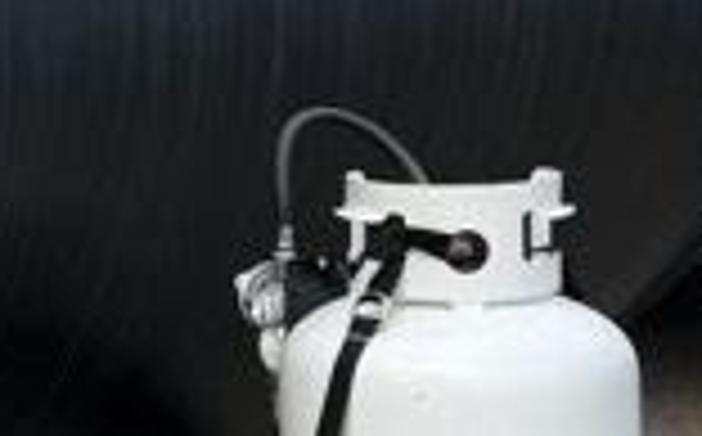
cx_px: -706
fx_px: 3190
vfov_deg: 7.8
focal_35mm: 167
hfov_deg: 11.3
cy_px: 22
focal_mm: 6.76
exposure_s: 1/2907
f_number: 1.78
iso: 80
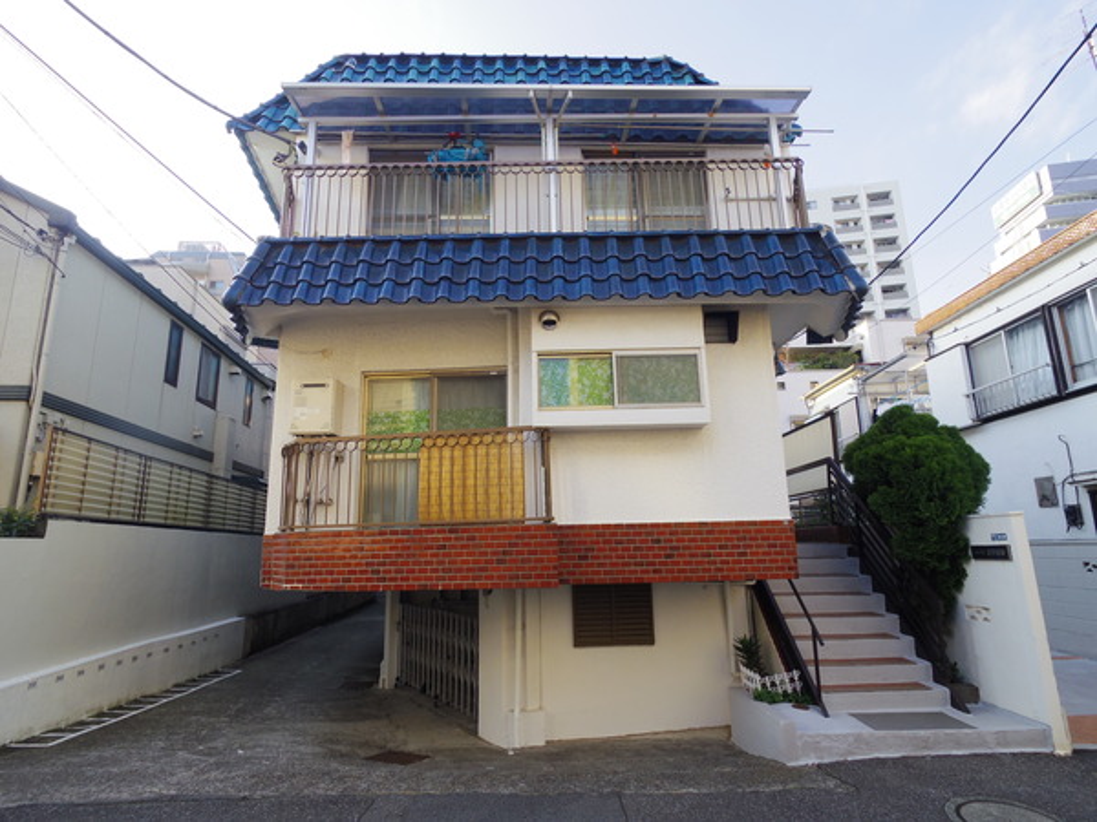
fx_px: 539
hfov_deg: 91.0
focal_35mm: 17
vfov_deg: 74.7
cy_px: 411
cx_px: 548
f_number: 4
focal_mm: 3.8
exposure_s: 1/60
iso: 200
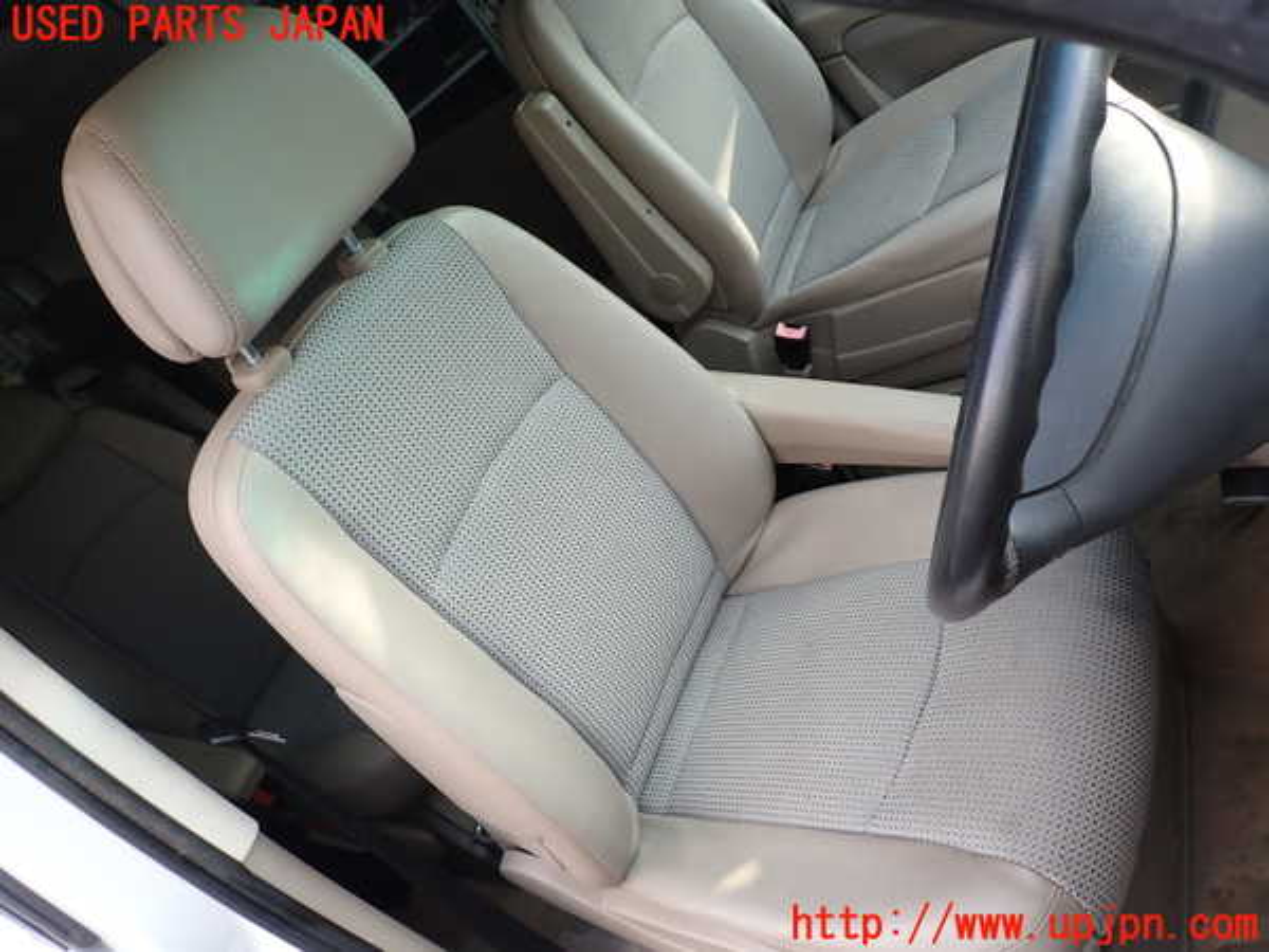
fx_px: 916
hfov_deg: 69.4
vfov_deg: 54.9
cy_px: 476
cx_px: 634
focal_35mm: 25
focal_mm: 4.5
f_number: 2.8
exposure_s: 1/60
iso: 100
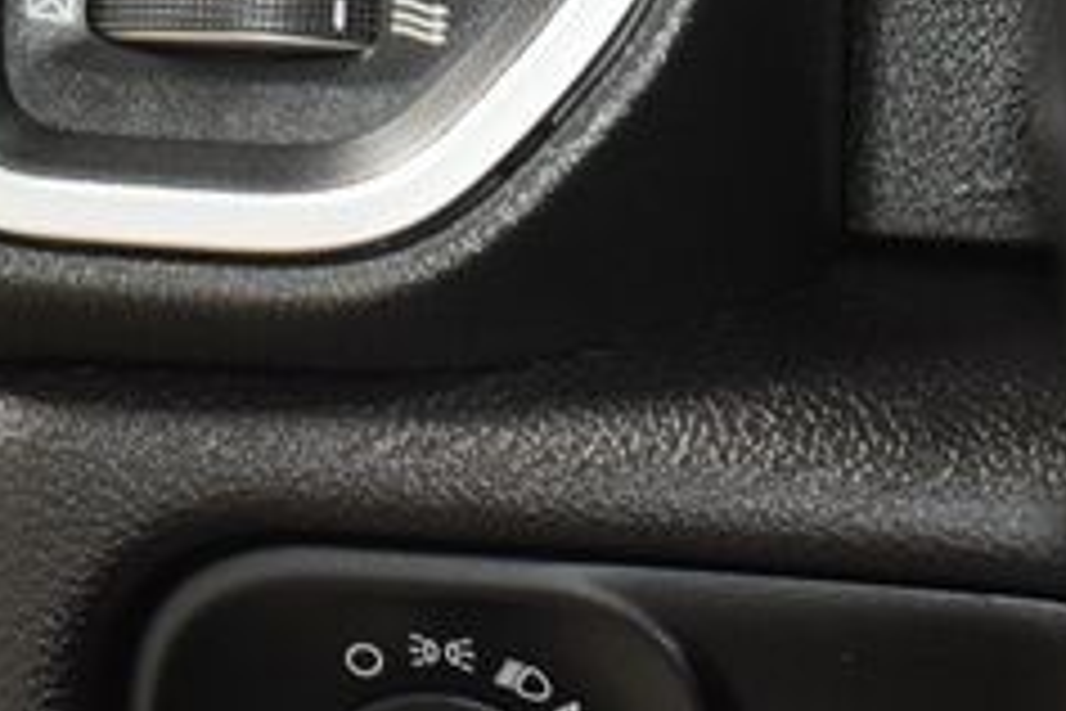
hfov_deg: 7.3
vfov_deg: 4.8
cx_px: 409
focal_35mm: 284
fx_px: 8409
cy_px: 848
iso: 2800
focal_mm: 70
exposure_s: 1/40
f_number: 4.5
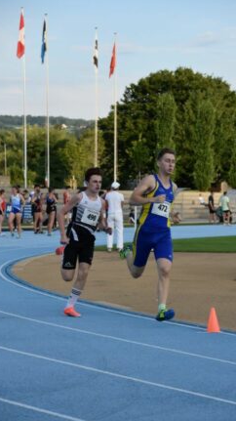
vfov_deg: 16.9
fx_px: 1415
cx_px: 128
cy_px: 211
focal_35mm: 127
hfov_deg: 9.5
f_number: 5.3
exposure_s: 1/1000
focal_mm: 80
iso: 450
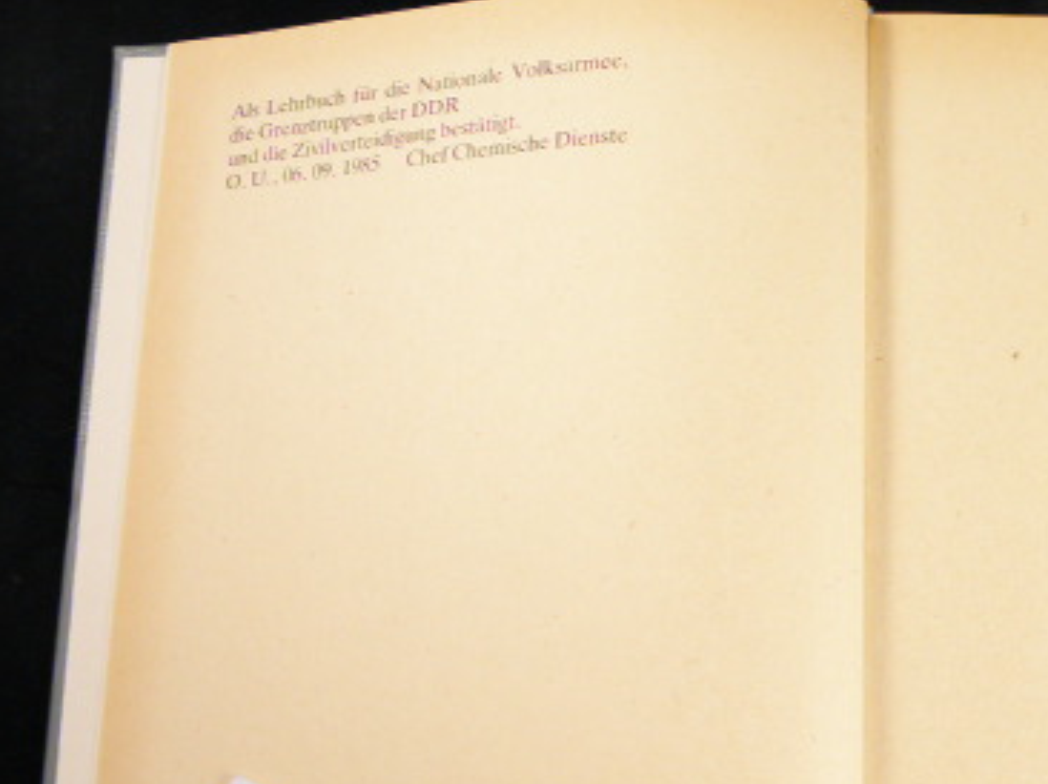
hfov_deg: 29.8
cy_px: 569
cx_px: 888
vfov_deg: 23.1
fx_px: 1906
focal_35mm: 63
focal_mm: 6.4
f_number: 3.7
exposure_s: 1/40
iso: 100
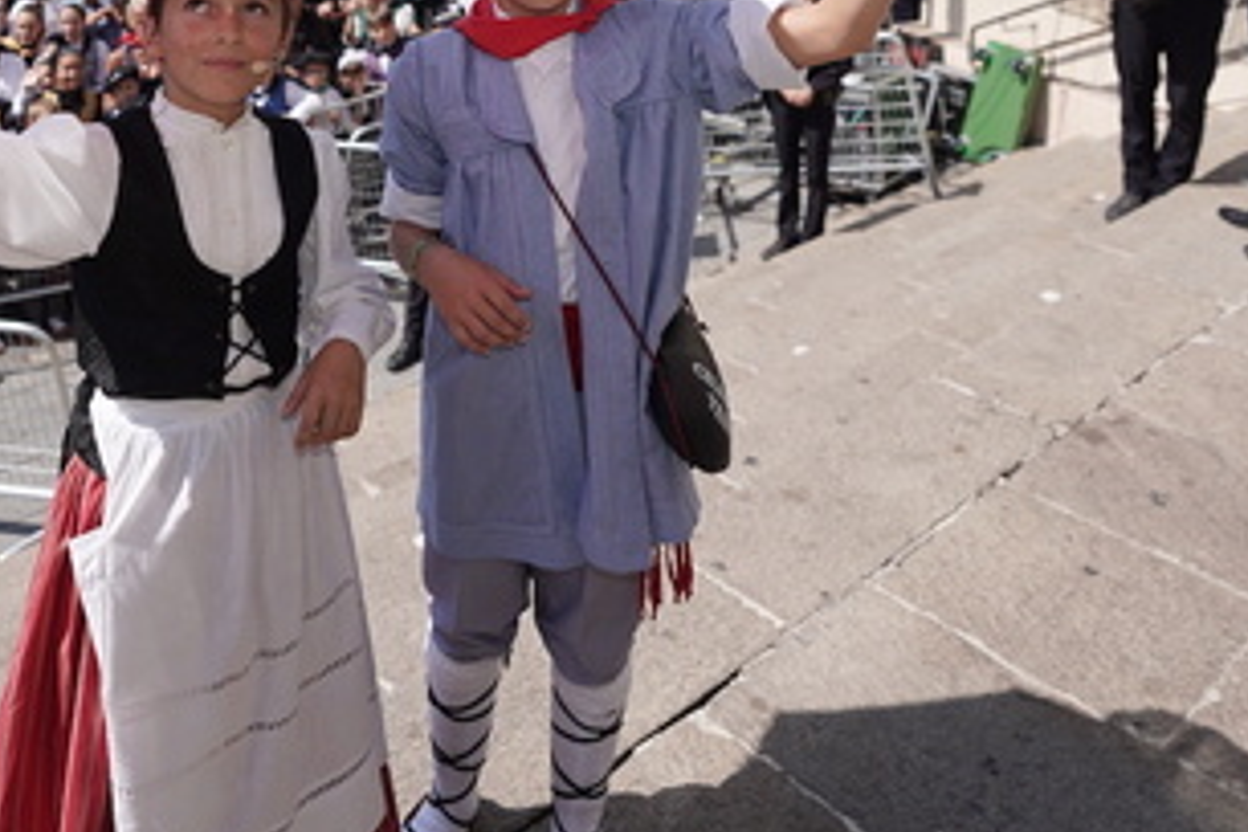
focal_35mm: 38
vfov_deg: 30.6
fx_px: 1317
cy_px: -122
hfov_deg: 50.2
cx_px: 477
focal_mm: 16
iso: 160
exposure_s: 1/4000
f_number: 2.8
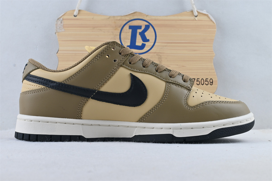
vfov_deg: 29.9
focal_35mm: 45
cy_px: 90
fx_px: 340
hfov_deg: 43.6
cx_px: 136
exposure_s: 1/15
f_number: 10
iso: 100
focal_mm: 30
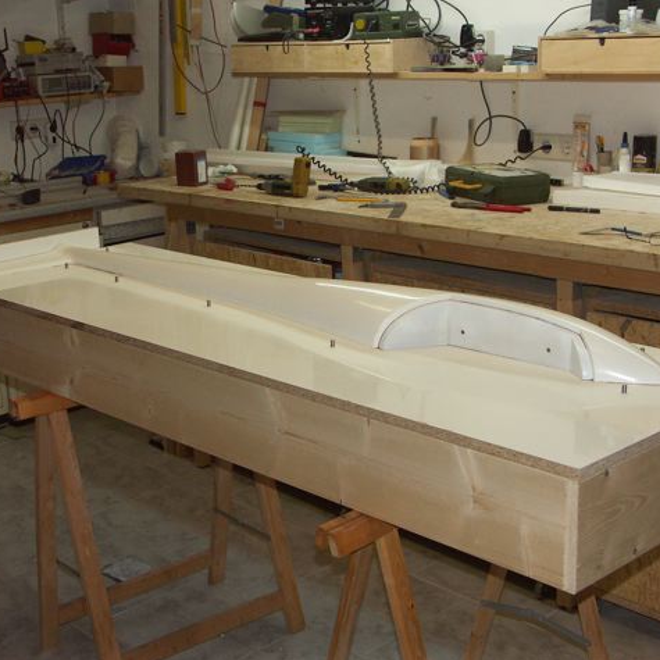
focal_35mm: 50
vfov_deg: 34.0
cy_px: 332
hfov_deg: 34.0
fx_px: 1079
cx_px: 293
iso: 200
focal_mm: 10.89
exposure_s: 1/100
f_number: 2.8
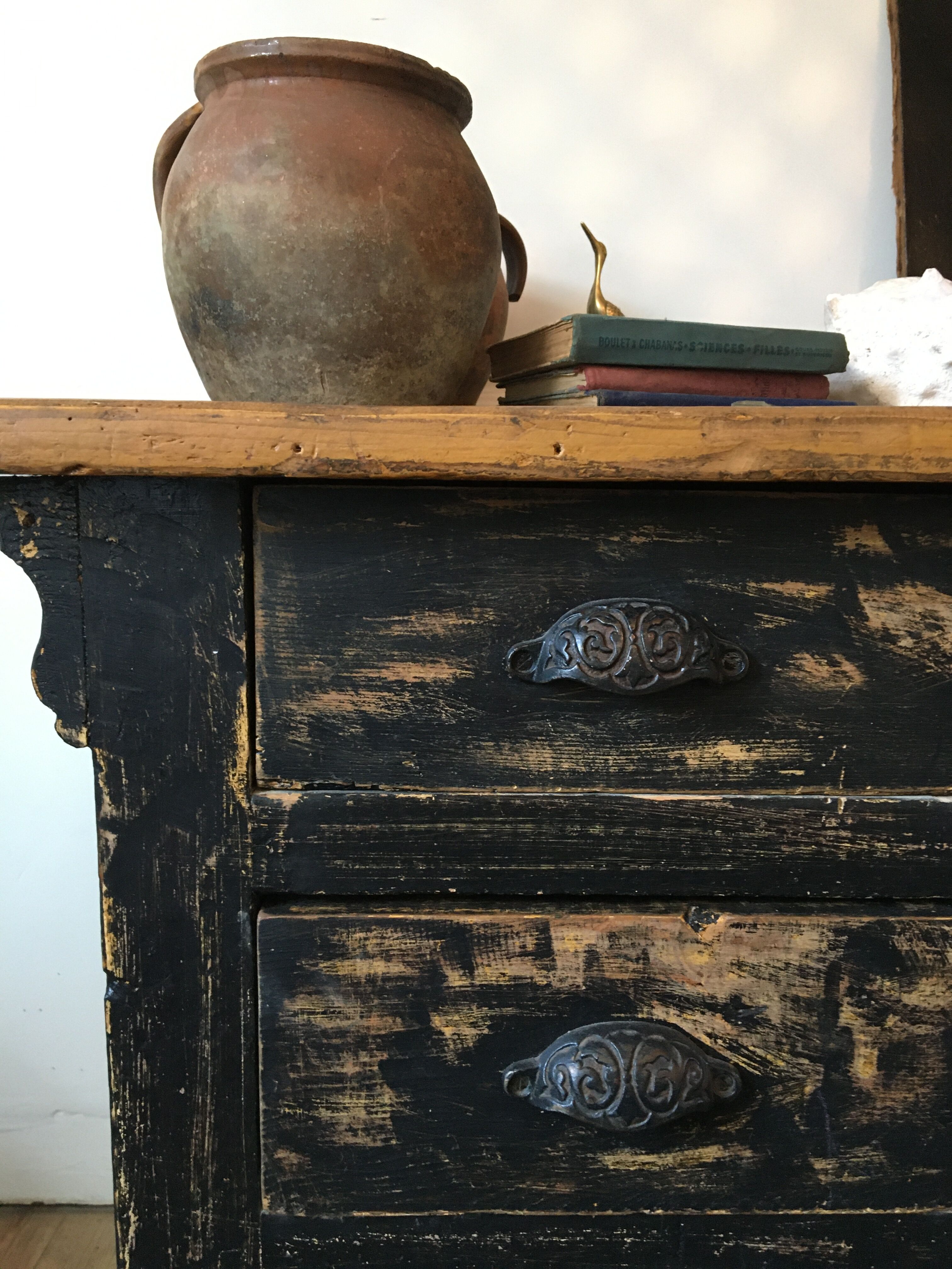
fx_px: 1063
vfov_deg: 61.7
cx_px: 476
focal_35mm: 29
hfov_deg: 48.2
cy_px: 634
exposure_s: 1/33
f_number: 2.2
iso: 200
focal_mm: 4.15
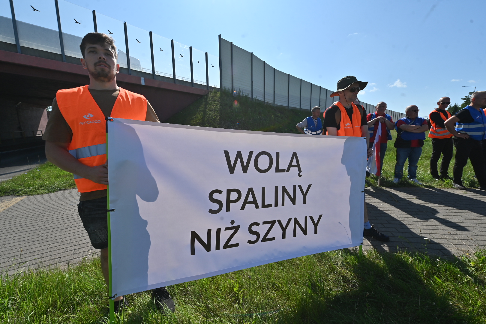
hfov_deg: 104.3
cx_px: 243
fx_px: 189
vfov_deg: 81.2
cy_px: 162
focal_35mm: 14
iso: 100
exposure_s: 1/400
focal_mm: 14
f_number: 9
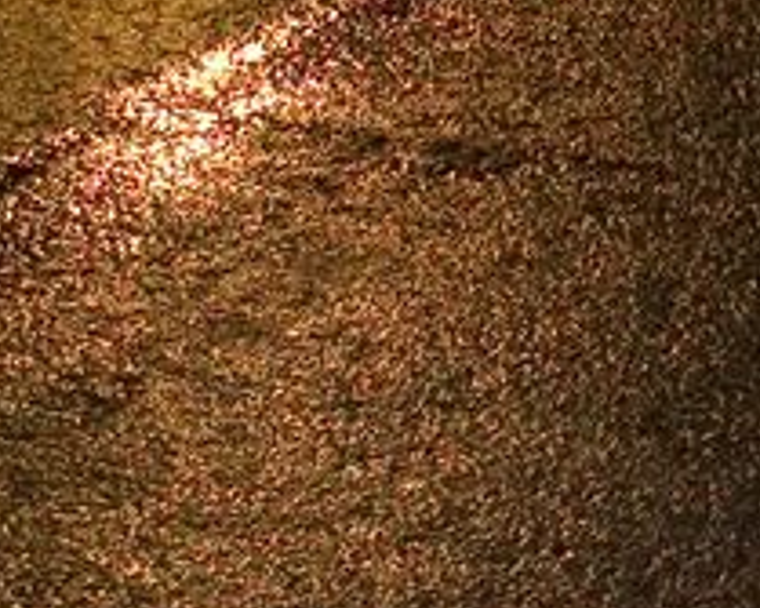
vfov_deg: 7.0
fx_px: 4654
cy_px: -876
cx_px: 1953
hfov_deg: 8.4
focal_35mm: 207
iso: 200
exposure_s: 1.6
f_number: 5.6
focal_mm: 24
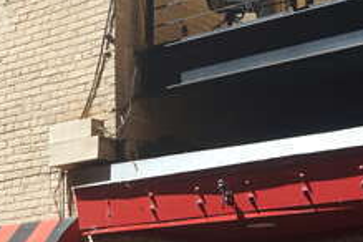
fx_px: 1158
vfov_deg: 11.7
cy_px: 288
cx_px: 55
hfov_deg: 17.6
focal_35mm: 115
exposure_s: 1/200
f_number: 5.6
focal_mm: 21
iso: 100
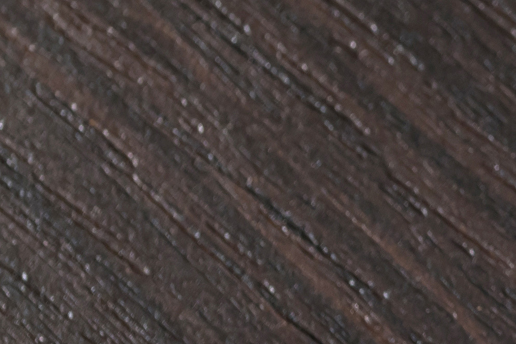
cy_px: 30
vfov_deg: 2.2
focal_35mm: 633
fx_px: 9075
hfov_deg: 3.2
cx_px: 1089
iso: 320
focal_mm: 105
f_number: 10
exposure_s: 1/160
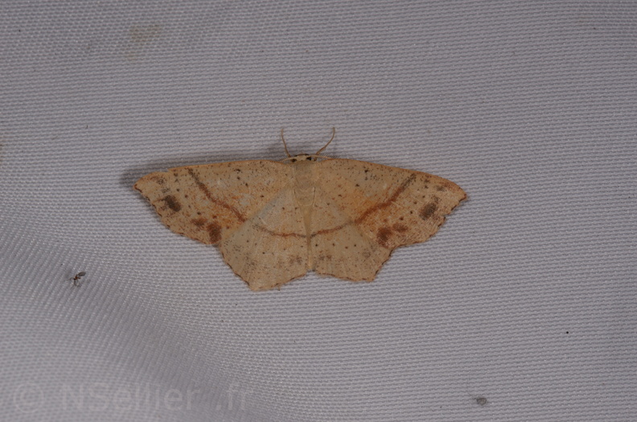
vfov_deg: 10.7
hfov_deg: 16.1
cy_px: 211
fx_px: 2251
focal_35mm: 128
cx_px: 318
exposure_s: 1/60
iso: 100
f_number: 25
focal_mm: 85
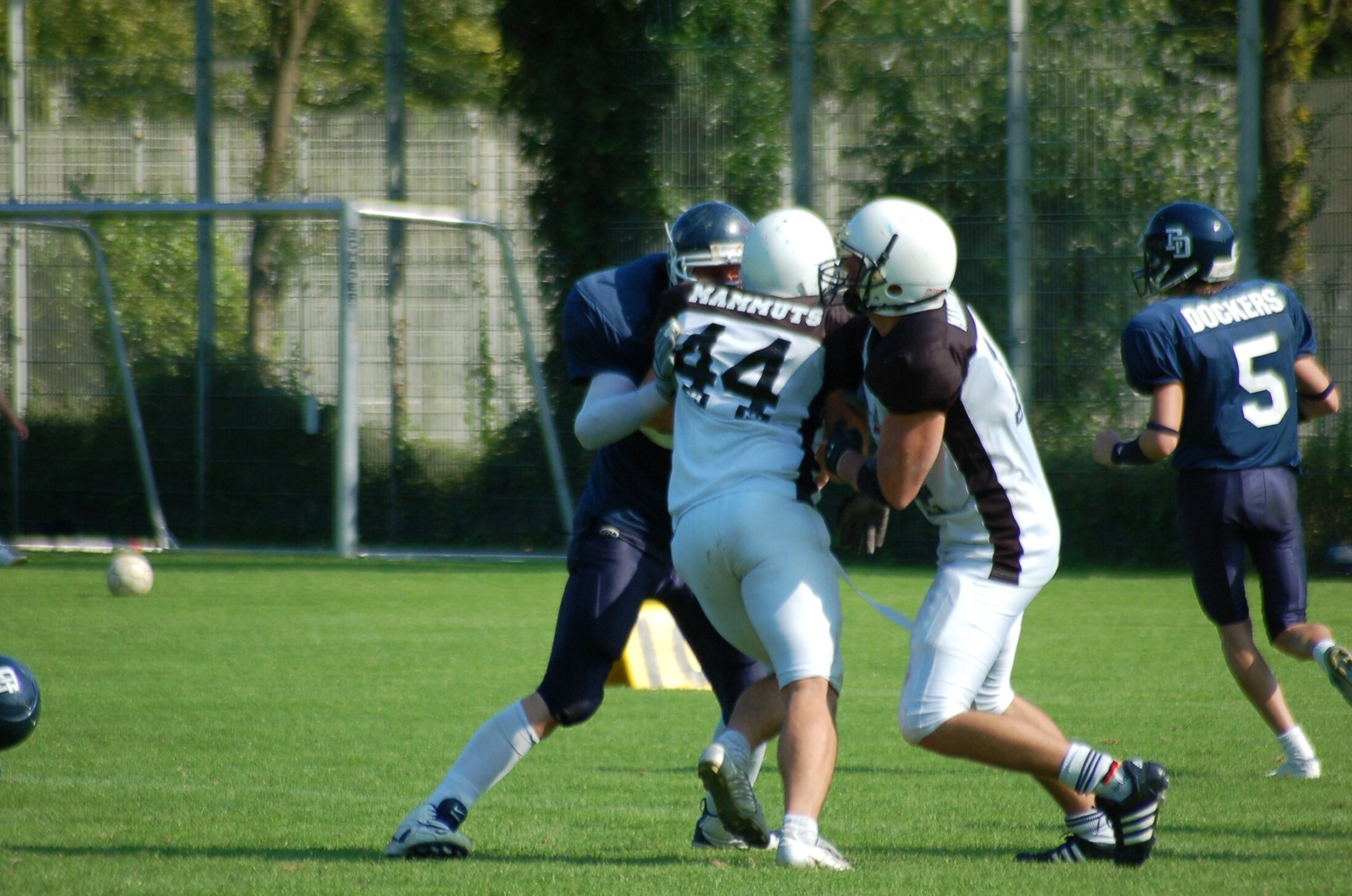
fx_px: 16868
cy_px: 448
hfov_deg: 4.6
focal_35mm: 450
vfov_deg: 3.0
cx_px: 676
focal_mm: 300
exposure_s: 1/800
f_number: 5.6
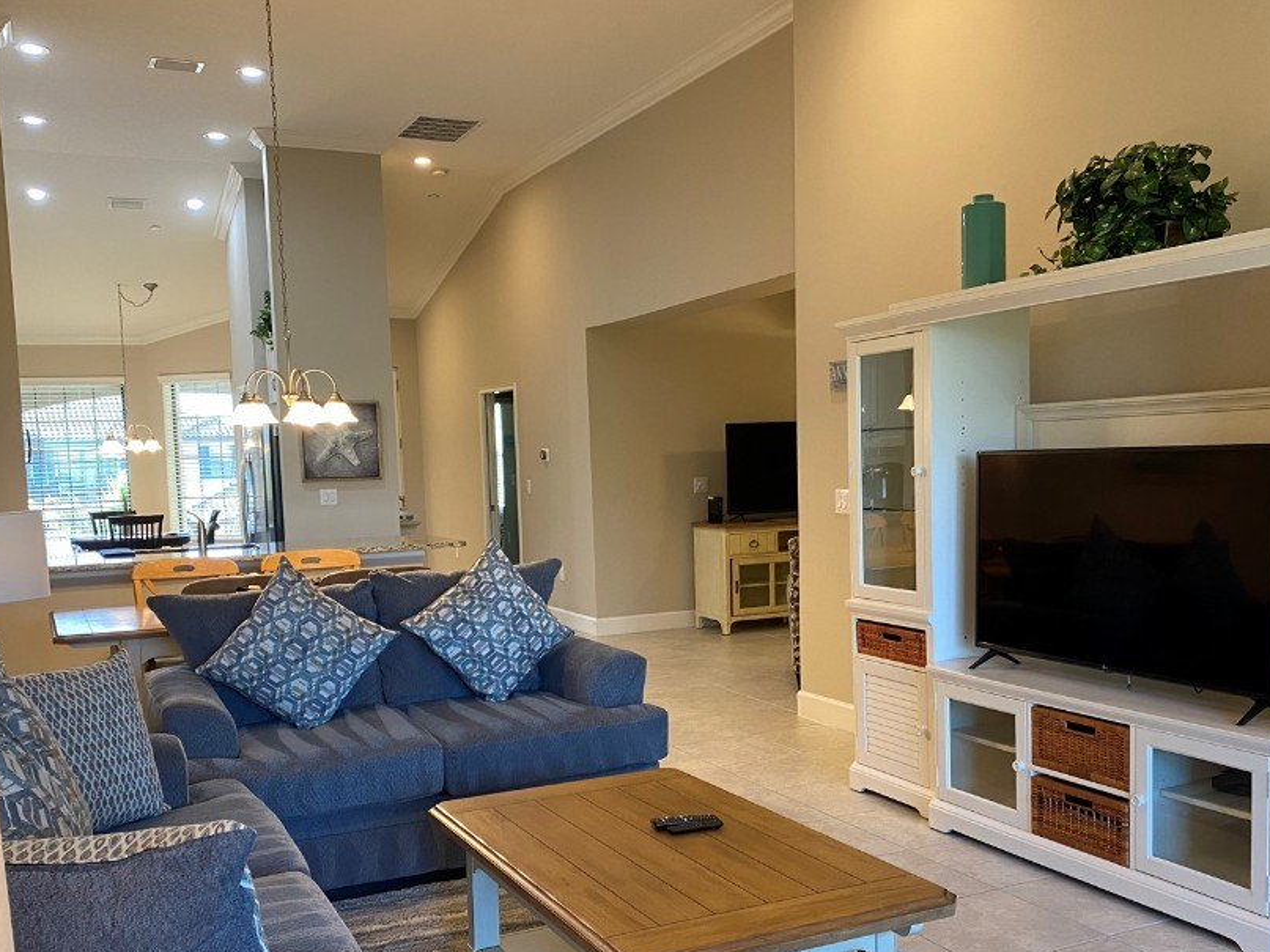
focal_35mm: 33
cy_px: 554
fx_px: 1211
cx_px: 636
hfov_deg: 55.4
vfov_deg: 42.8
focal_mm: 4.25
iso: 125
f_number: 1.8
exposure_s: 1/60
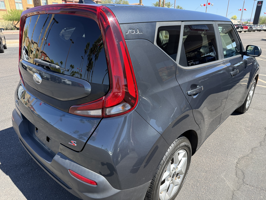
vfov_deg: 56.8
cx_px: 133
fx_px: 184
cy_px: 100
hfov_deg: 71.6
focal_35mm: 24
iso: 100
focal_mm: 6.76
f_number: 1.78
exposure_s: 1/1337
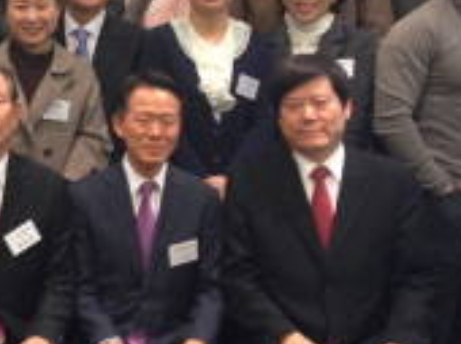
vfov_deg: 13.8
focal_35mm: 107
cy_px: 92
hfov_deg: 17.4
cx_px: -122
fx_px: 1423
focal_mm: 4.12
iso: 160
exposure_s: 1/20
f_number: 2.4
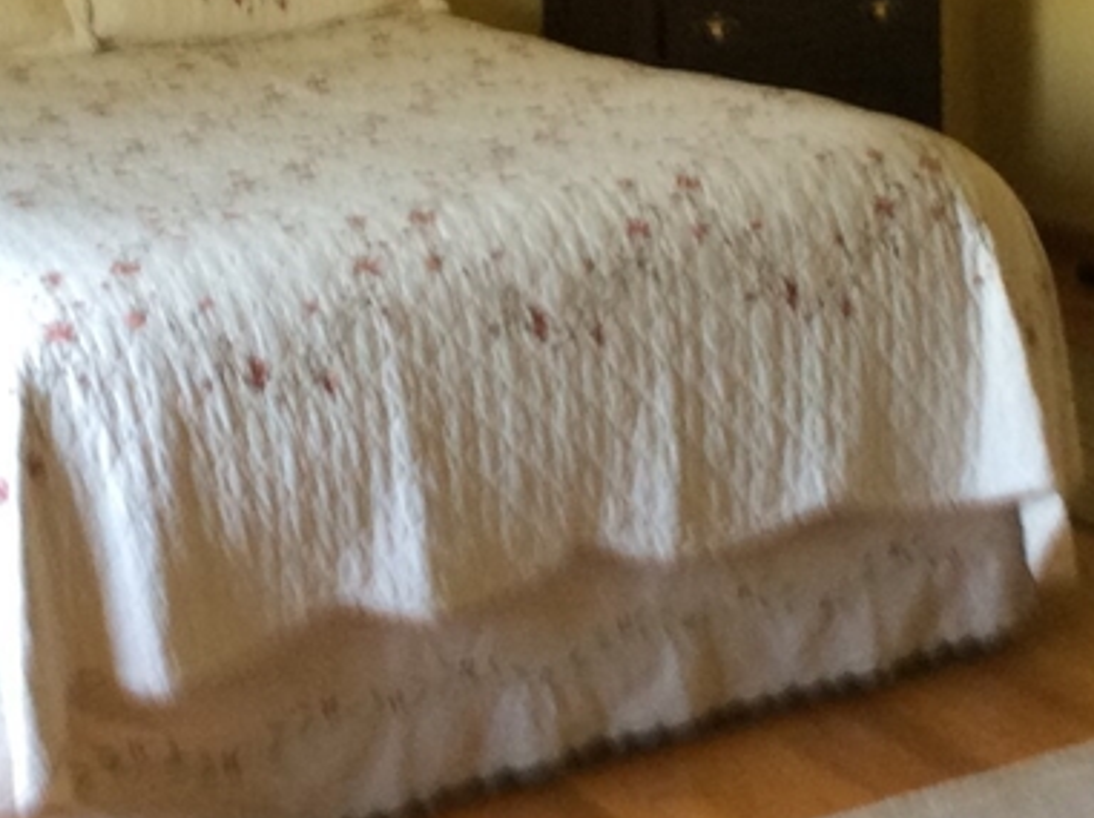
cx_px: 560
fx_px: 2715
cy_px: 133
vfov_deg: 17.0
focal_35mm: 86
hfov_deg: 22.8
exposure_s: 1/24
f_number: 2.4
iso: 64
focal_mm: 3.3
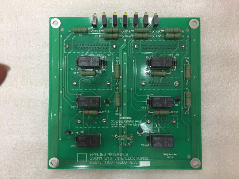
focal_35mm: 29
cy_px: 90
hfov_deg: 61.7
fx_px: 200
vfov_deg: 48.2
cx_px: 120
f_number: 2.2
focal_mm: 4.15
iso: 200
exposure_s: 1/30
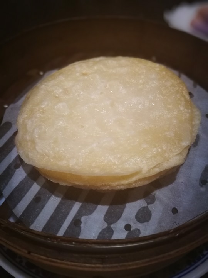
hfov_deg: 51.4
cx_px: 104
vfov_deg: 65.3
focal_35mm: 27
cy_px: 139
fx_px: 216
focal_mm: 4.5
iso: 800
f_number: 4
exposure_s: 1/17.1
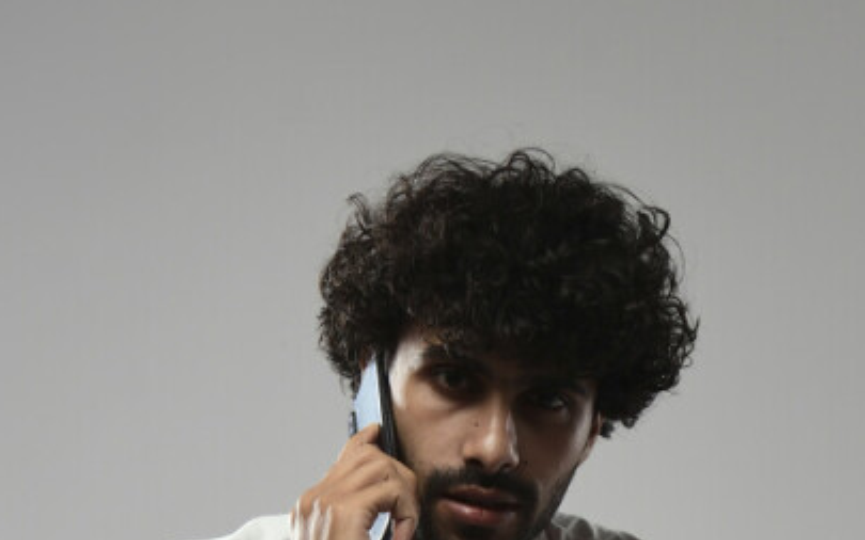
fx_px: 3135
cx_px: 466
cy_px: 1042
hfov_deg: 15.7
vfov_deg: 9.3
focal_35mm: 133
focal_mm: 44
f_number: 6.3
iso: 400
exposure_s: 1/125
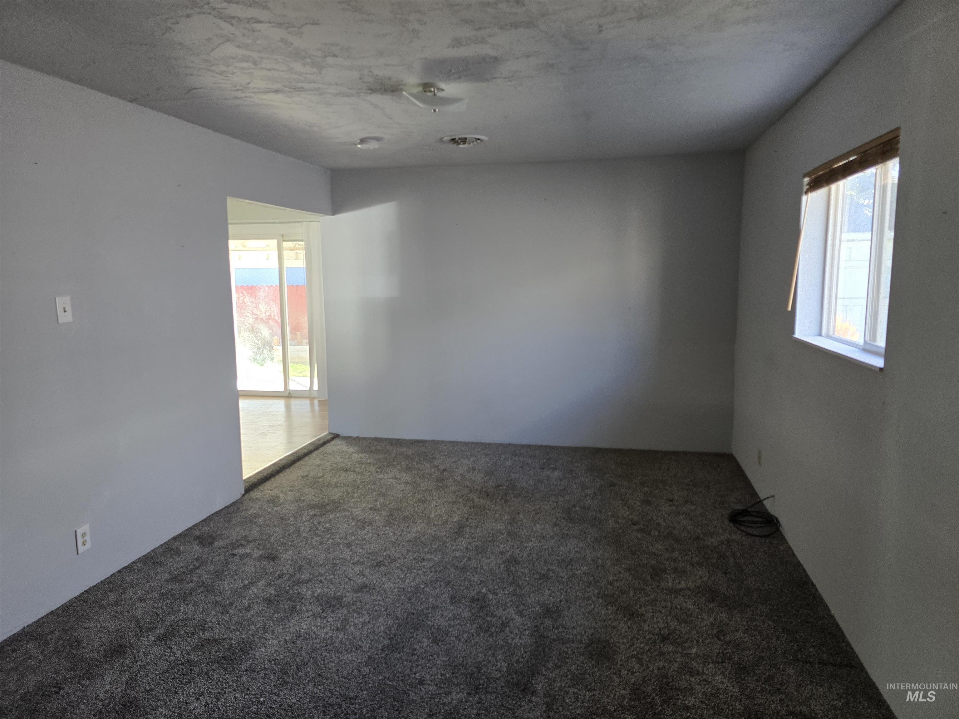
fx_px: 637
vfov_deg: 58.9
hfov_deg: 73.9
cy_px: 360
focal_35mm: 23
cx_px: 480
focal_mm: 6.3
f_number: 1.7
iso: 250
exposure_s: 1/120
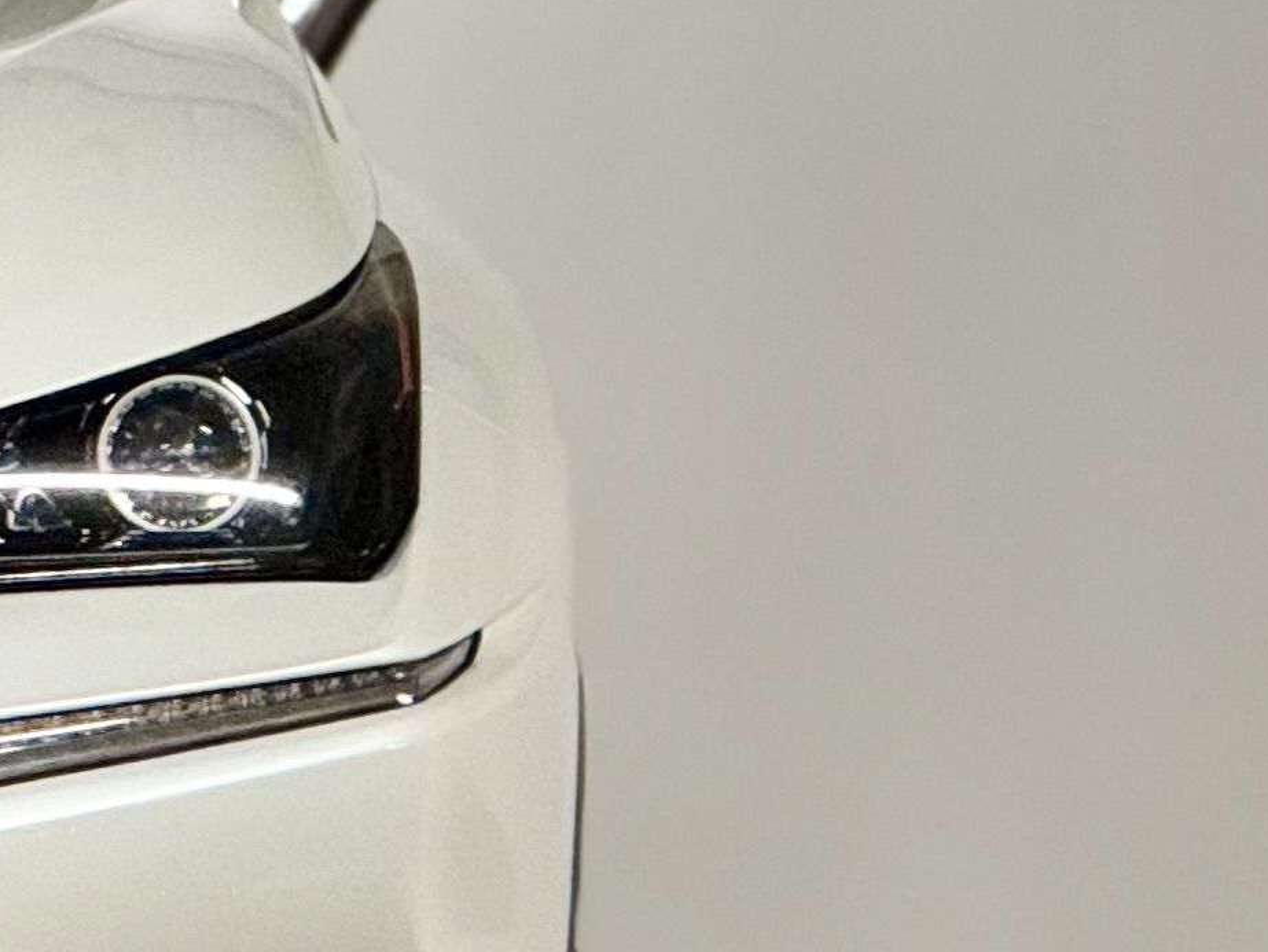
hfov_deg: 3.7
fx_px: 19202
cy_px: 523
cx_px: -1198
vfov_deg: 2.8
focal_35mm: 524
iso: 200
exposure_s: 1/50
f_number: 2.8
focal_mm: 15.66
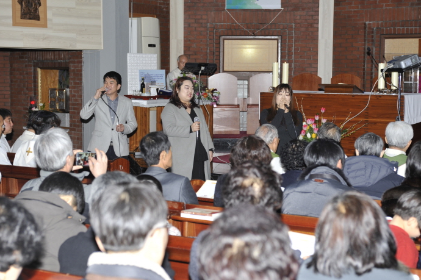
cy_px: 135
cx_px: 204
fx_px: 853
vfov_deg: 18.6
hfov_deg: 27.7
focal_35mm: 73
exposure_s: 1/60
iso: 200
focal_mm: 70
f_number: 5.6
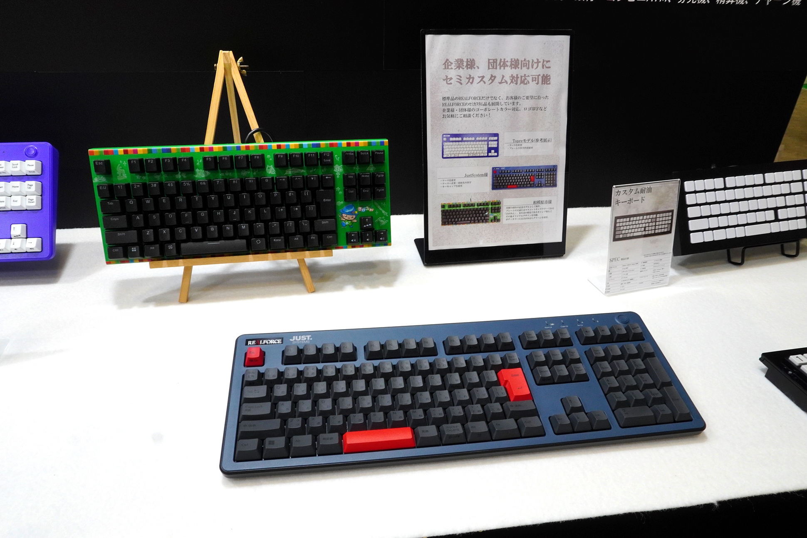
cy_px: 269
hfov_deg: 73.7
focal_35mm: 24
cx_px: 404
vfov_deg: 53.1
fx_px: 538
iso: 800
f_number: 13
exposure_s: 1/30
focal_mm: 16
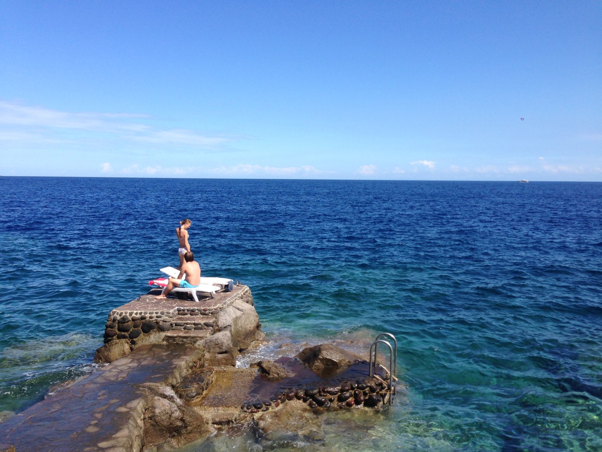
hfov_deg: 55.4
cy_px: 226
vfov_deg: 42.9
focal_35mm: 33
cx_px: 301
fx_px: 574
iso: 50
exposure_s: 1/1550
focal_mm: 4.12
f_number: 2.4
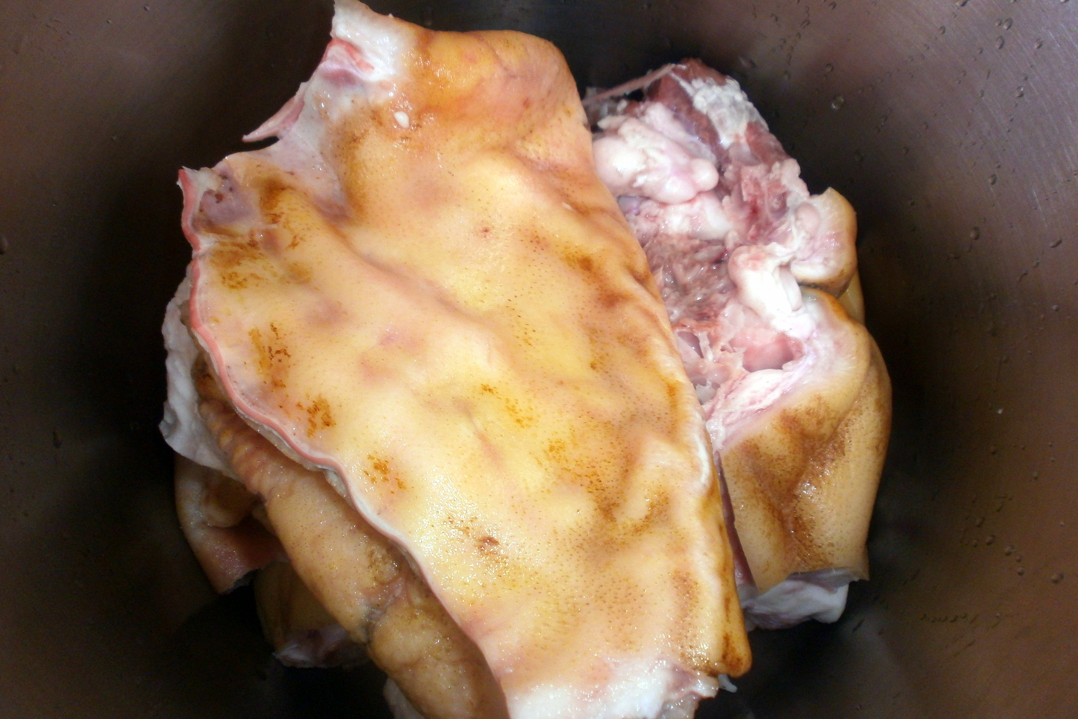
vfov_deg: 44.9
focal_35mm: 29
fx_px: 868
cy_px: 329
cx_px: 556
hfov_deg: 63.6
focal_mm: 4.8
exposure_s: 1/30
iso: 125
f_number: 2.9
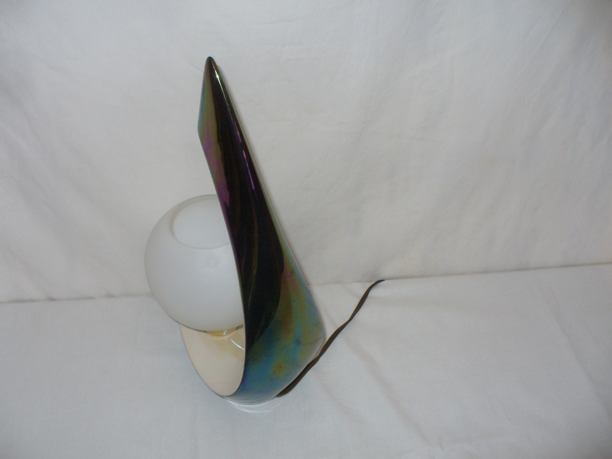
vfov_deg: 38.7
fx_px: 654
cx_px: 306
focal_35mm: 37
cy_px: 230
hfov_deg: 50.1
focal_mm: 6.1
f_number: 2.8
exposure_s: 1/8
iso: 100
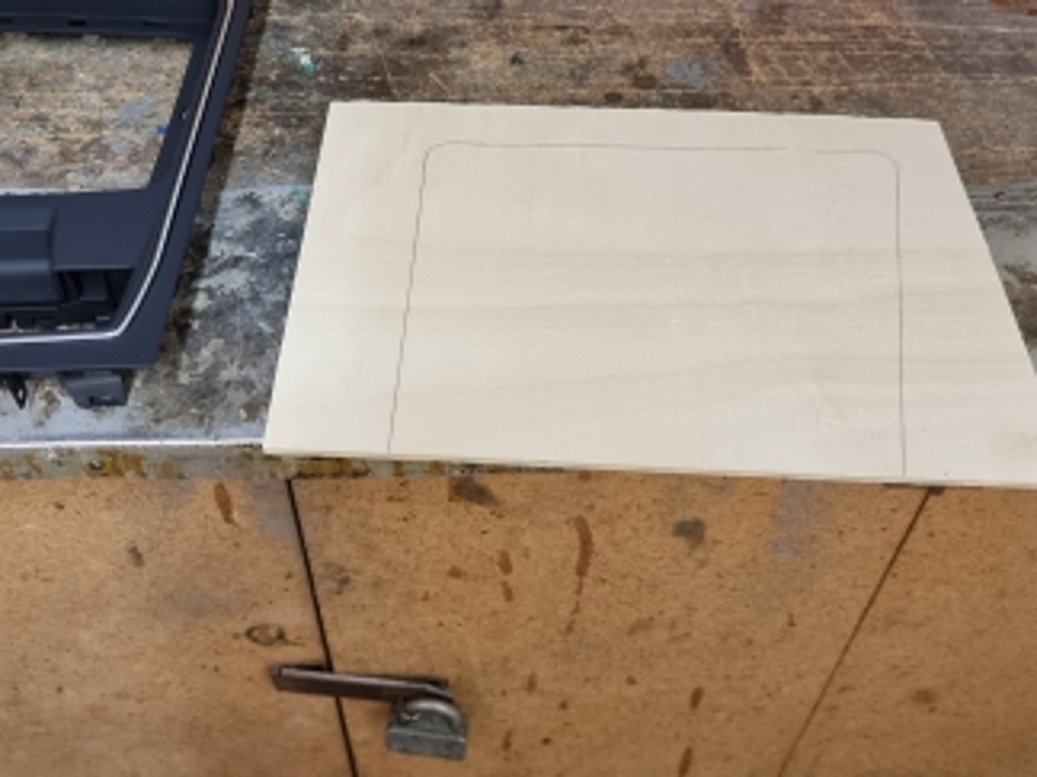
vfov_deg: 38.4
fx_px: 1108
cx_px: 486
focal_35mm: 37
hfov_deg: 50.1
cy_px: 286
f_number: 1.8
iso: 400
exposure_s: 1/50
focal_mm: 6.7
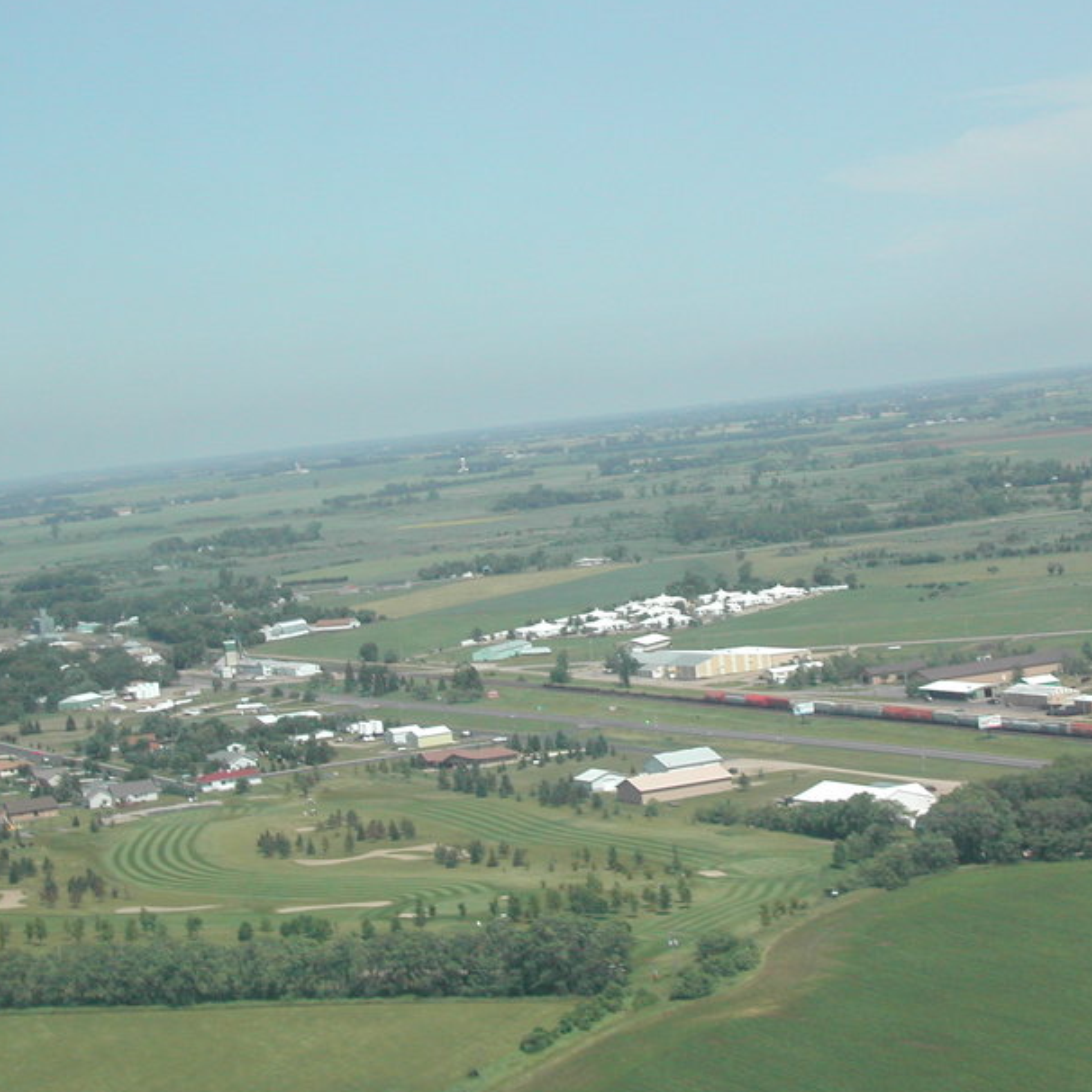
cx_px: 574
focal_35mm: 86
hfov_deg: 20.2
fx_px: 3069
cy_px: 548
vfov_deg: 20.2
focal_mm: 15.3
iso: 100
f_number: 10.4
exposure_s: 1/107
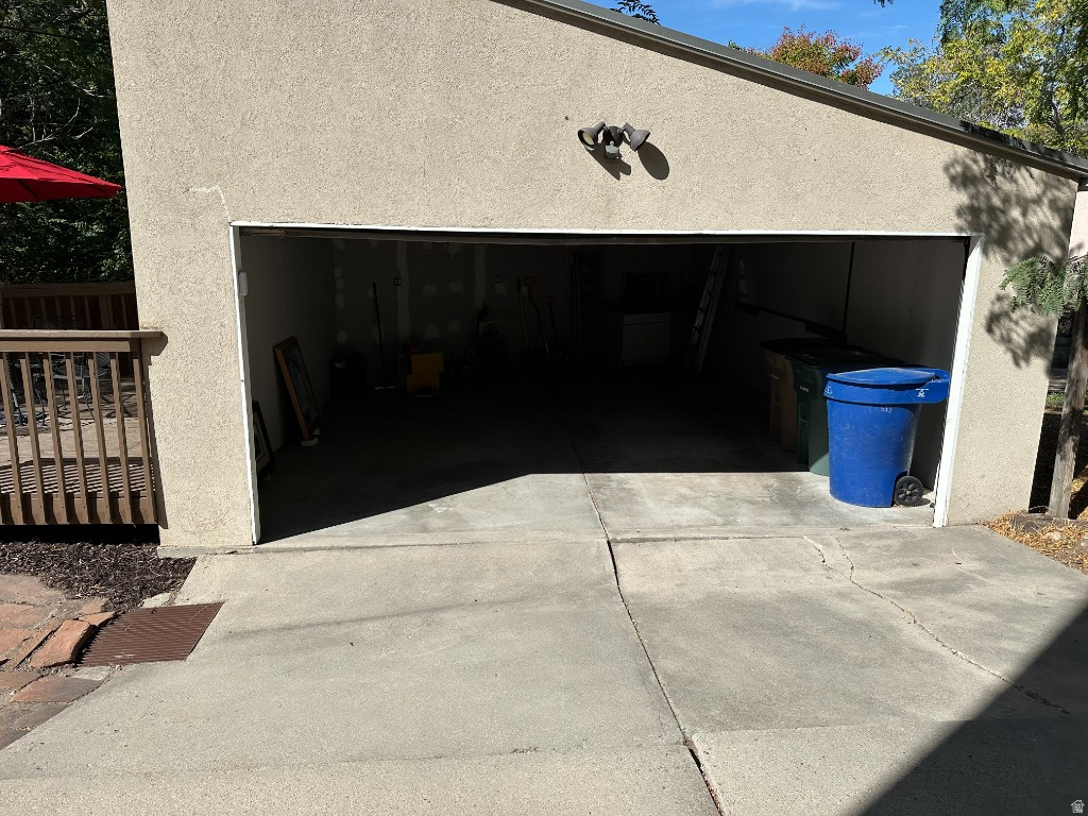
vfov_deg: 56.8
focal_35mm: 24
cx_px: 544
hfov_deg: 71.6
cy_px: 408
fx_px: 754
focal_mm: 6.86
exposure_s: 1/5000
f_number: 1.78
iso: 80
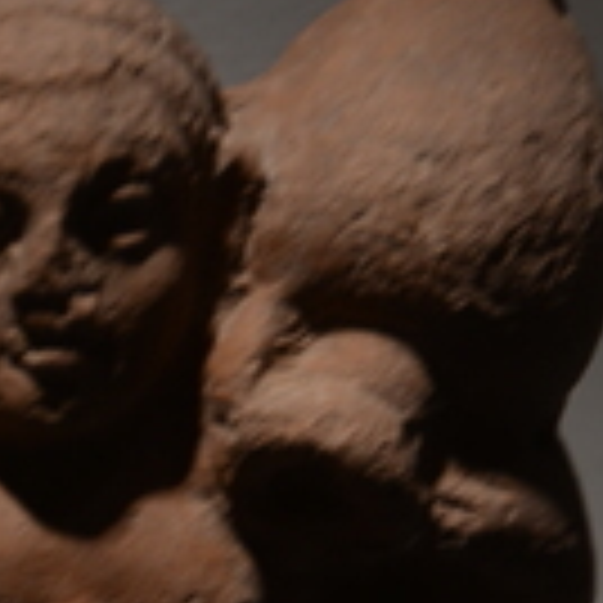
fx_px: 13638
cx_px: -18
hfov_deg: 2.5
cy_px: 1089
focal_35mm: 692
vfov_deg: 2.5
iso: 250
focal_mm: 110
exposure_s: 1/40
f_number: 5.6
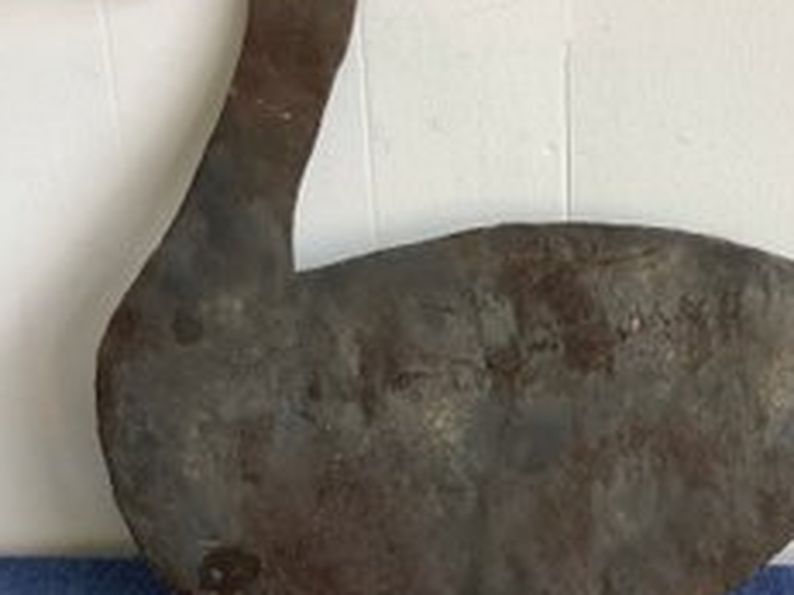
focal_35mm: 46
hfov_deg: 40.8
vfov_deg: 31.4
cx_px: 517
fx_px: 1055
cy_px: 239
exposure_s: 1/60
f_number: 2.4
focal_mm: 3.3
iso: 50
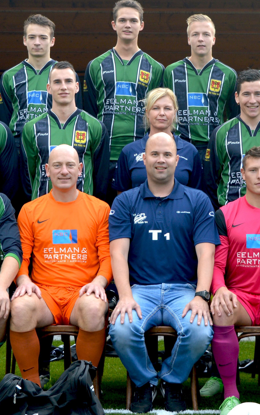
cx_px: 163
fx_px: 1179
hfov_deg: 12.6
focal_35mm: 104
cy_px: 167
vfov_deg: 20.0
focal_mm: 28
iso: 110
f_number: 5.6
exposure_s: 1/125
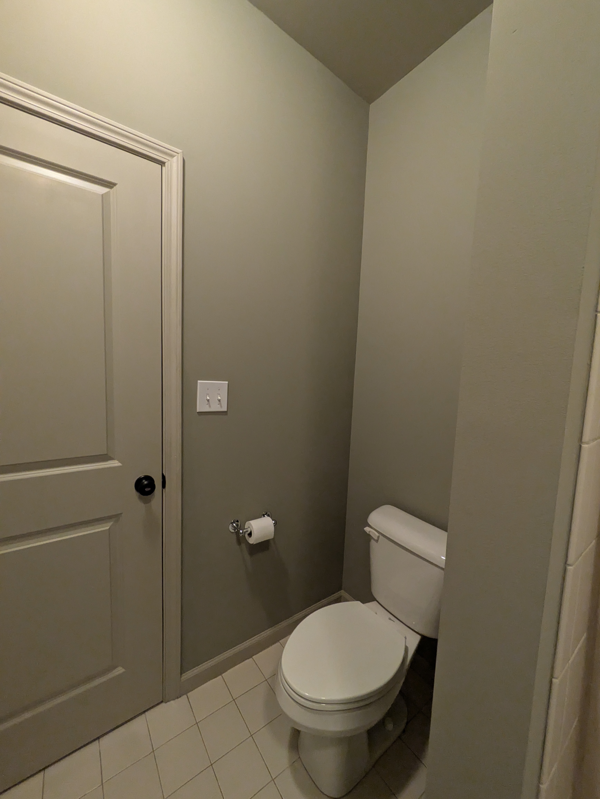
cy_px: 400
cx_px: 300
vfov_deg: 102.0
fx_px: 323
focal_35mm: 14
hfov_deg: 85.7
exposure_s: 1/40
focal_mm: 1.83
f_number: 2.2
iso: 667
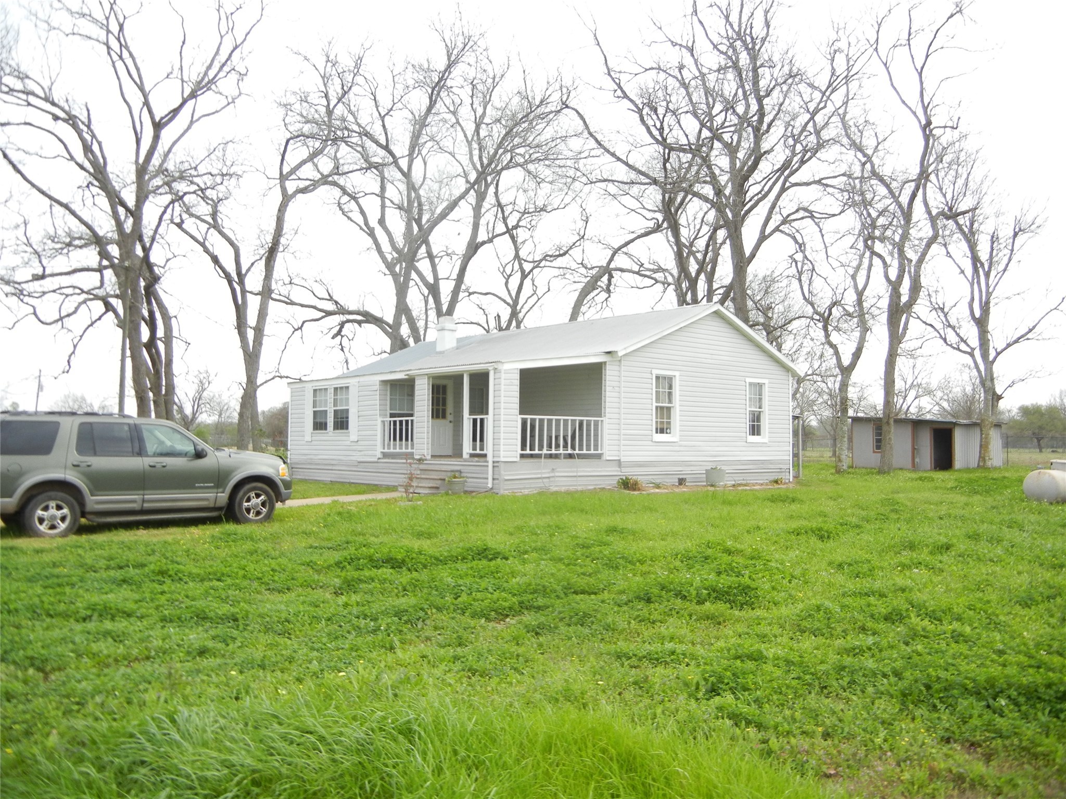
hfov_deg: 60.0
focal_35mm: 30
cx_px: 533
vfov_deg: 46.8
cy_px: 400
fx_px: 924
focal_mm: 5.4
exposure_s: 1/252
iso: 160
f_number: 3.5
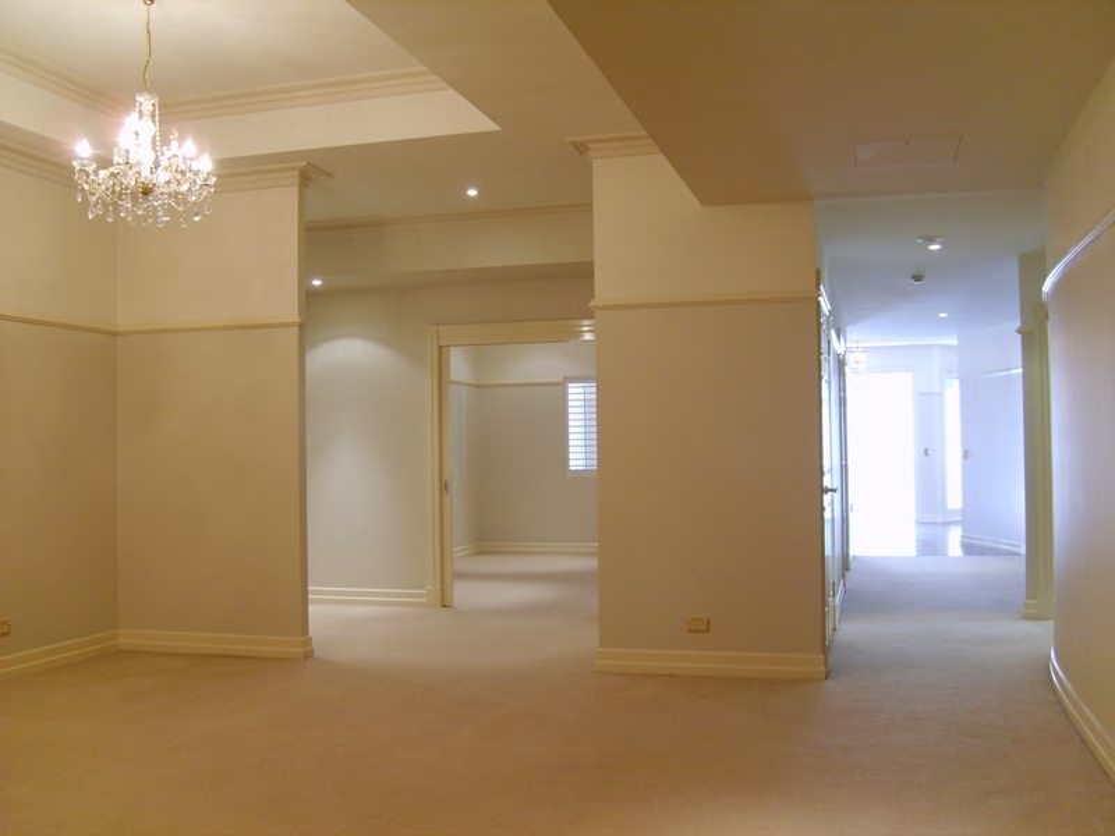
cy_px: 418
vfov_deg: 40.7
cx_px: 558
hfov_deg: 52.6
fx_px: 1127
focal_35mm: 35
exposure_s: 1/15
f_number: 2.8
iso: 139
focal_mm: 5.8
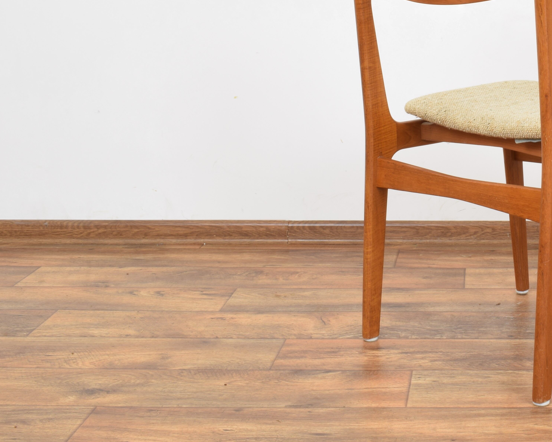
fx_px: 1111
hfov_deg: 26.7
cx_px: 521
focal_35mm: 68
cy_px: 130
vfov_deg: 22.3
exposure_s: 4
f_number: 25
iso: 100
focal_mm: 24
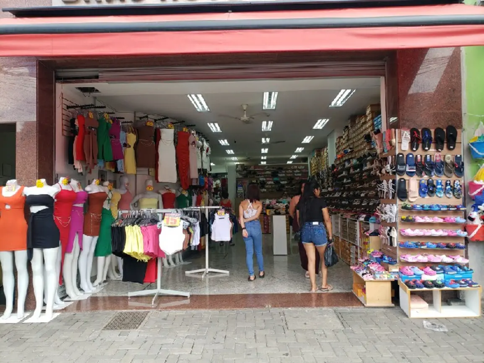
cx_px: 242
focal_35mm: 26
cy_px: 182
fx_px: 364
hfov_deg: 67.3
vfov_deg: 53.1
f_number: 2.4
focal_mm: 4.3
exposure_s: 1/120
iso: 50
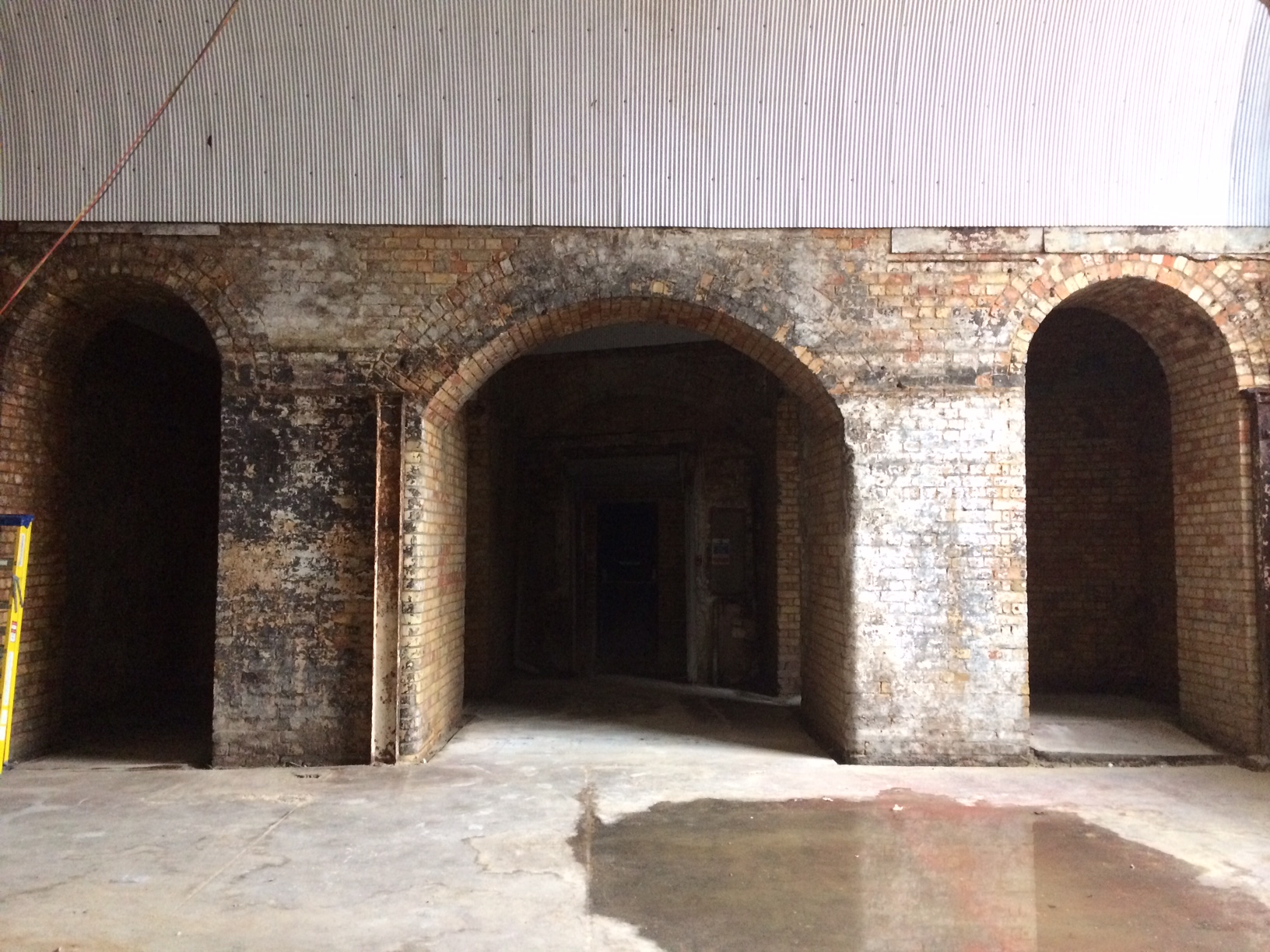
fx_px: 1064
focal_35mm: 29
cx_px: 635
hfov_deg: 61.7
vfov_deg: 48.2
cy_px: 476
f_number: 2.2
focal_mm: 4.15
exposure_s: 1/17
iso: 320
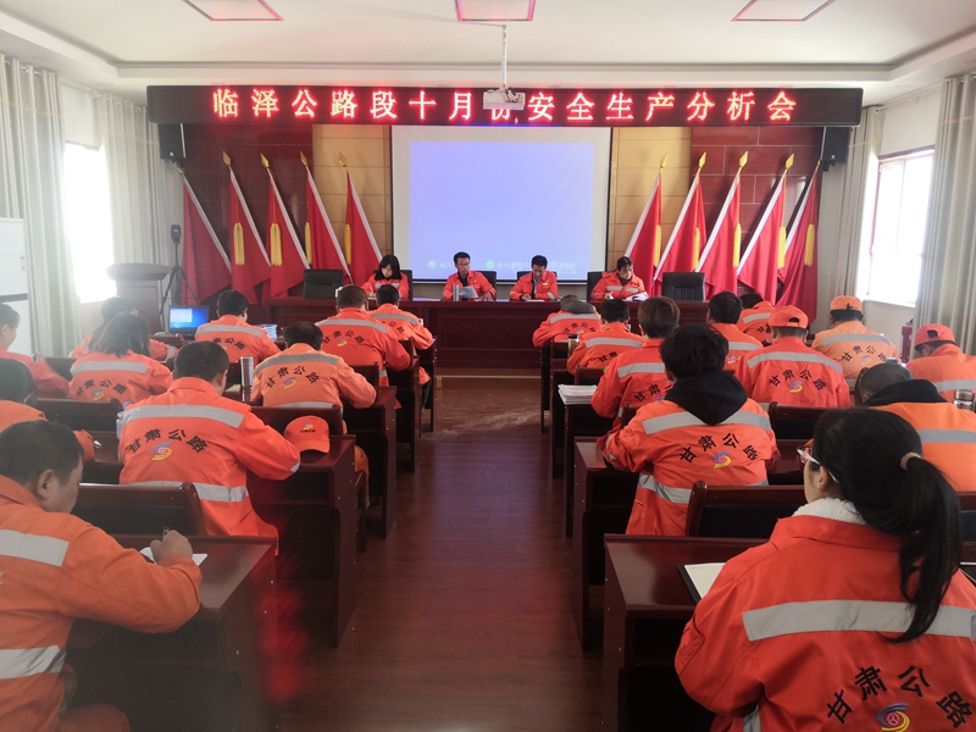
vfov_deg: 51.4
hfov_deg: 65.3
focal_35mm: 27
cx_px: 488
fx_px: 761
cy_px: 366
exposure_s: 1/33.3
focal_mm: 3.81
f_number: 2.2
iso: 160
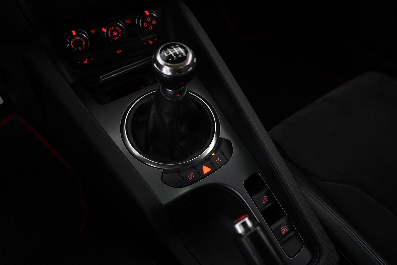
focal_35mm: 28
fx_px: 309
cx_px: 198
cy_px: 132
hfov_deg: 65.5
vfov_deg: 46.4
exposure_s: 1/60
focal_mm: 28
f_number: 3.5
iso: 4000
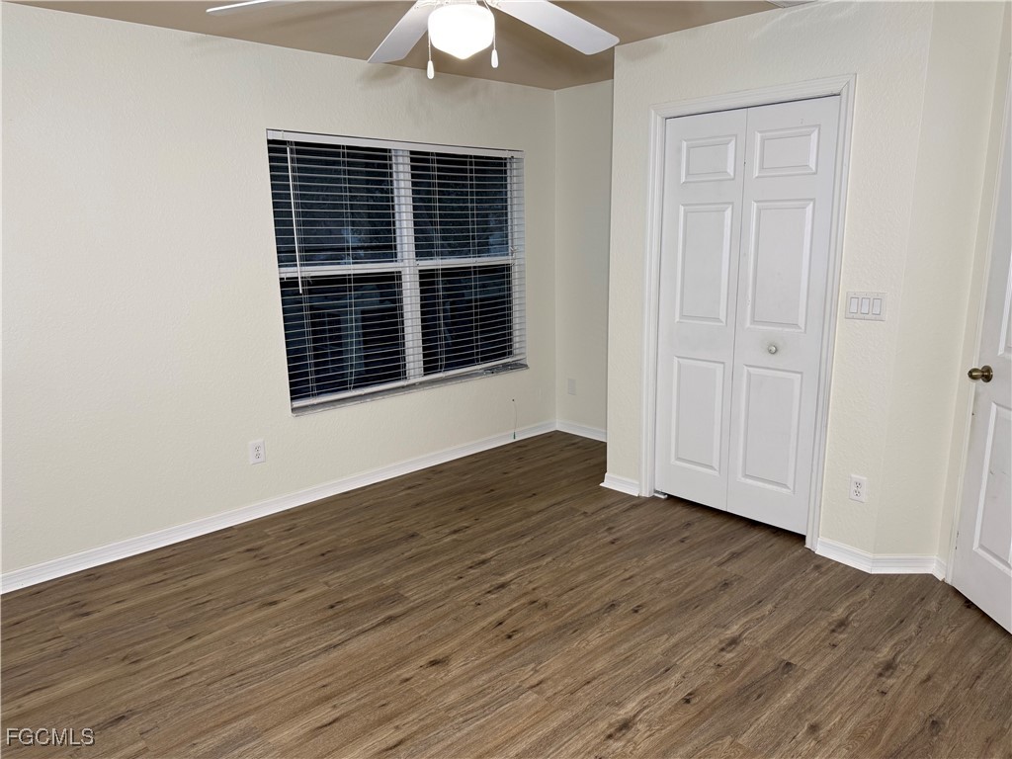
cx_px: 506
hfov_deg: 71.6
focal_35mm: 24
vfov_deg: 56.8
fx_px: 702
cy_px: 380
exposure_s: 1/120
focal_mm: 6.76
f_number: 1.78
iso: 125
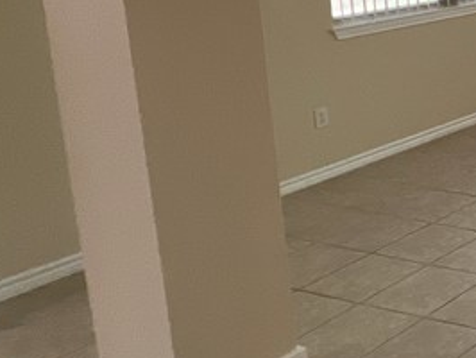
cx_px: 904
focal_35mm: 50
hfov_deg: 20.9
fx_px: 688
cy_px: 11
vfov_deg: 27.7
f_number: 1.8
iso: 200
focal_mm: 1.57
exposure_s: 1/60
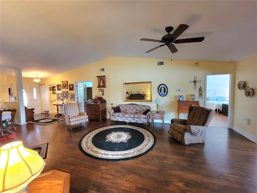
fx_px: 97
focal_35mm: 13
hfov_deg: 106.2
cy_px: 96
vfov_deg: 89.9
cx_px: 128
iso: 400
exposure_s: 1/30
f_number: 2.2
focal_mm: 2.2
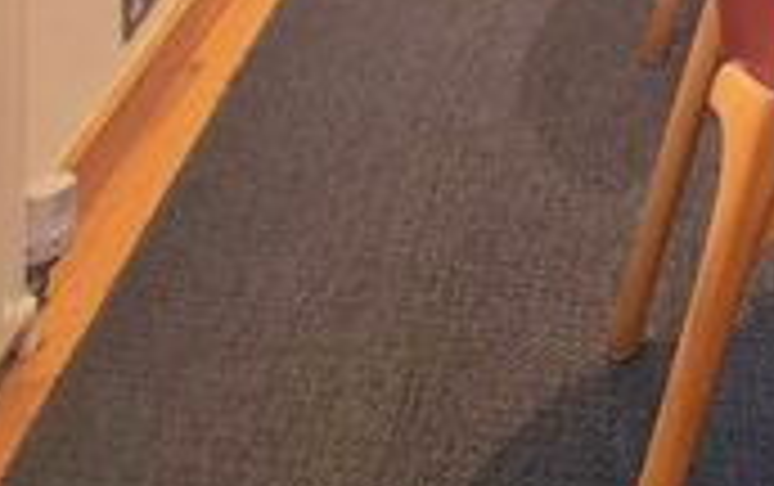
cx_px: 1472
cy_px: -646
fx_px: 1183
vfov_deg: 15.1
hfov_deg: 20.7
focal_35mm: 56
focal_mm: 2.22
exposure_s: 1/50
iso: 100
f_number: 2.2
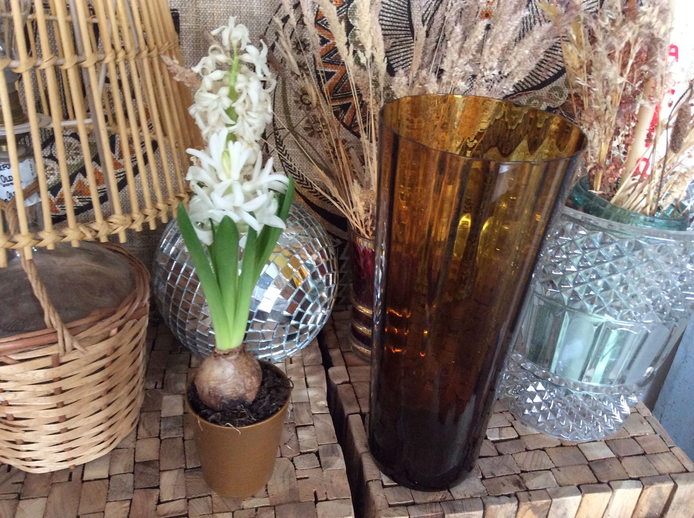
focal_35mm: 32
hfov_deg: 56.9
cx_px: 347
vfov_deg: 44.1
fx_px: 641
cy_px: 259
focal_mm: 3.3
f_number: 2.4
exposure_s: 1/25
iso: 200
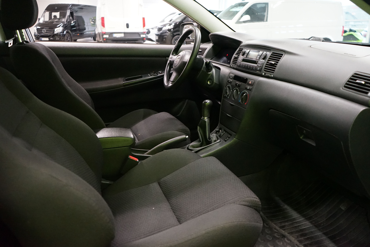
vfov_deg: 46.4
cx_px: 185
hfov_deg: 65.5
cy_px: 124
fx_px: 288
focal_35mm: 28
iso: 6400
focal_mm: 28
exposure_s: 1/160
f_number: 3.5
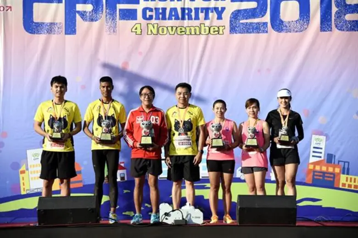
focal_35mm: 75
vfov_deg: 18.2
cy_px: 119
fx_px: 746
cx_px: 179
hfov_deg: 27.0
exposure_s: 1/800
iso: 125
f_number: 4
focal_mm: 75
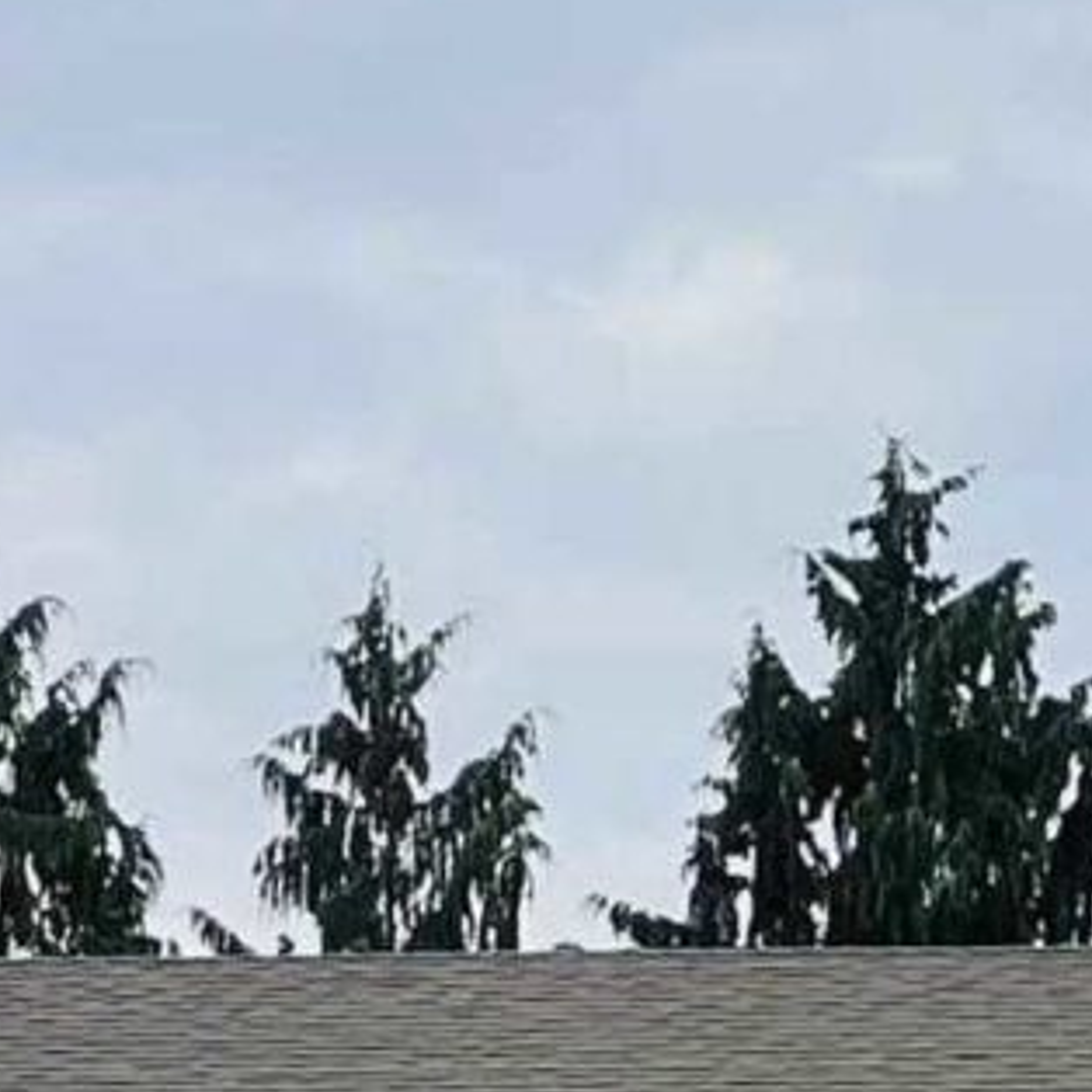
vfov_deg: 8.8
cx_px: -1447
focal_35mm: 187
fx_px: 6674
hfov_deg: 8.6
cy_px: 2285
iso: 50
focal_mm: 5.1
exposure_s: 1/3257
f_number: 1.6
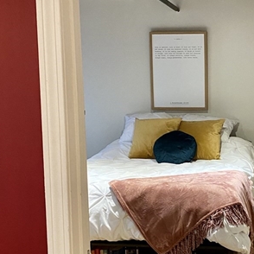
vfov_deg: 28.6
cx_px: 219
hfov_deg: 27.8
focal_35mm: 60
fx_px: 498
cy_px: 144
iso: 400
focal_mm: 4.25
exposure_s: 1/30
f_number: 1.8
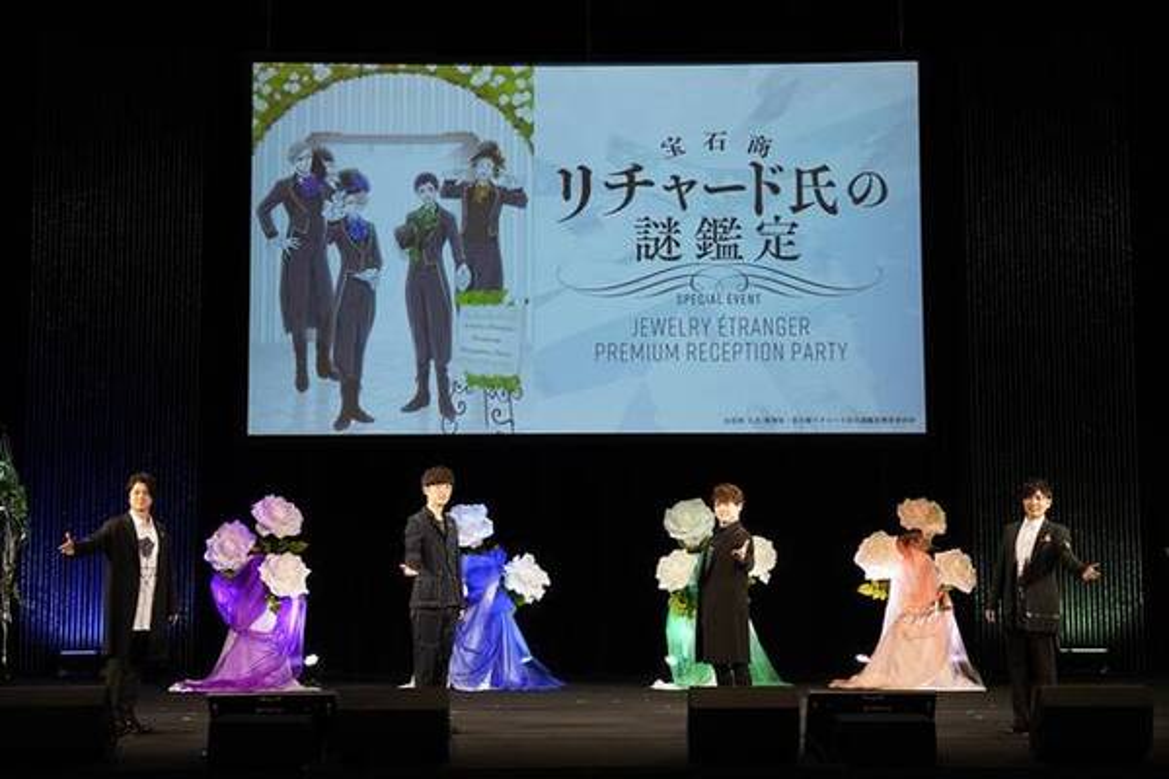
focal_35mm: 50
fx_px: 1623
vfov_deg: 27.0
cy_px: 390
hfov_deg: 39.6
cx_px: 584
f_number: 6.3
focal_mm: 50
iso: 4000
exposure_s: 1/320
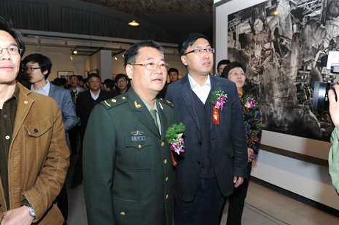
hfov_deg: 69.4
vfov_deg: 49.3
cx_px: 182
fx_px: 244
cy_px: 107
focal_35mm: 26
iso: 640
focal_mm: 24
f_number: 6.3
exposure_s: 1/60
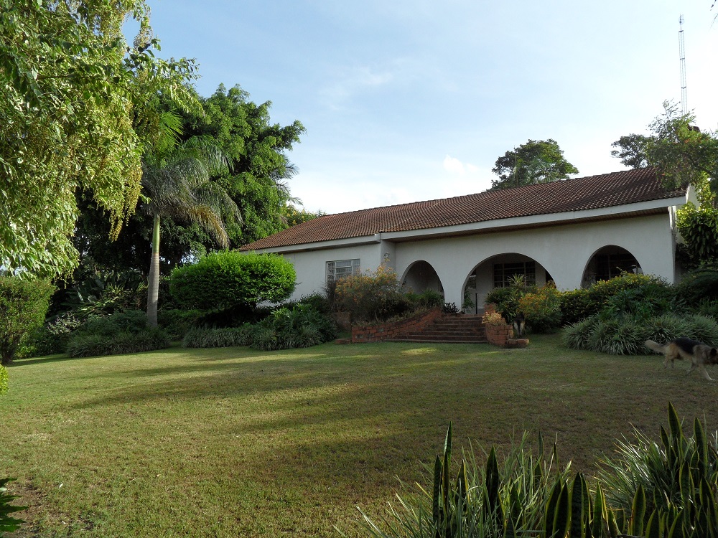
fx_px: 498
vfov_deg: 56.8
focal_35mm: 24
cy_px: 269
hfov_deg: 71.6
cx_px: 359
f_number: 4.6
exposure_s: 1/250
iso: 80
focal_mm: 3.9
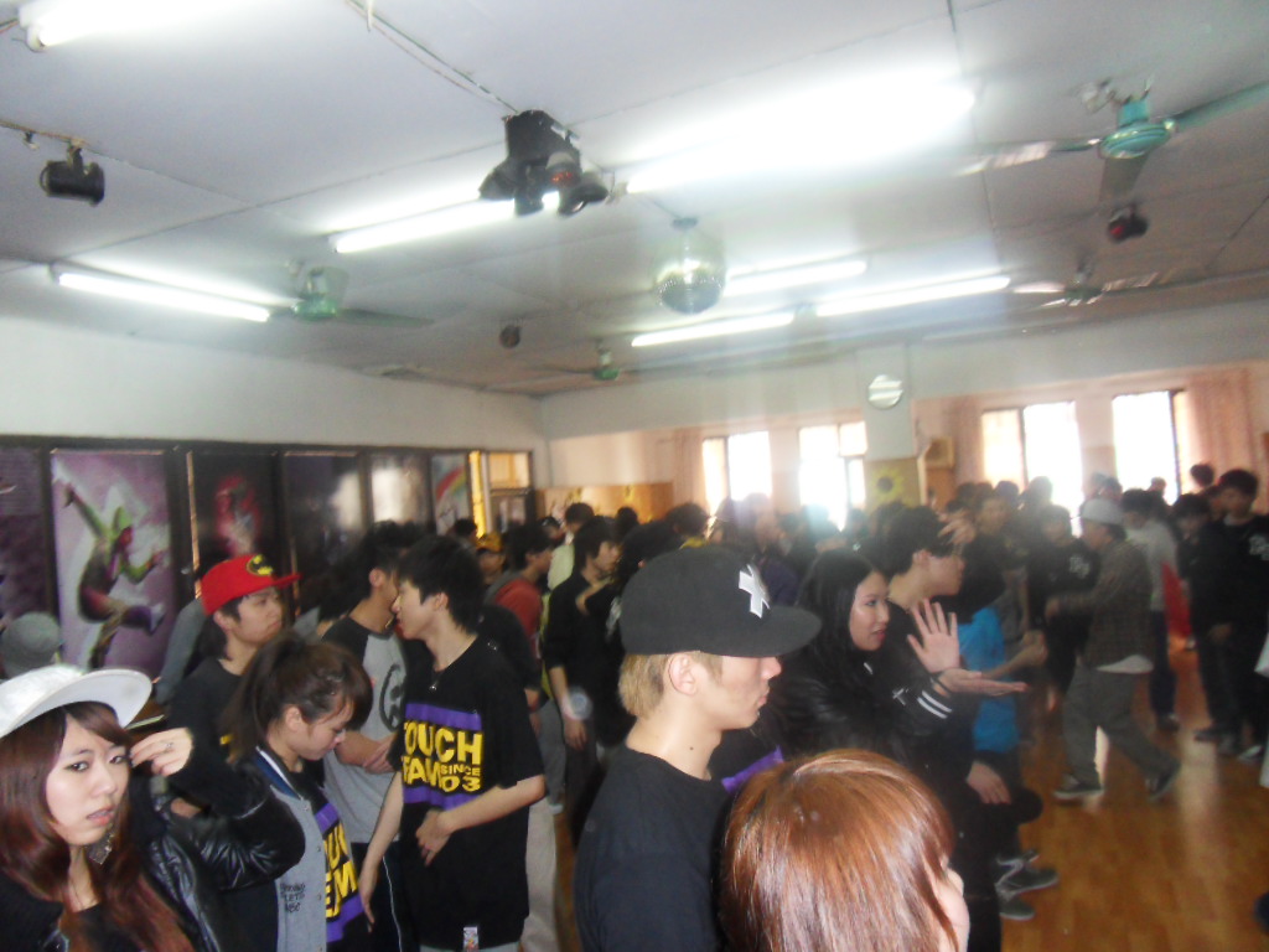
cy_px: 476
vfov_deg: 56.8
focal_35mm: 24
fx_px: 880
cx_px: 634
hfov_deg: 71.6
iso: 320
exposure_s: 1/45
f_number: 3.3
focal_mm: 4.2
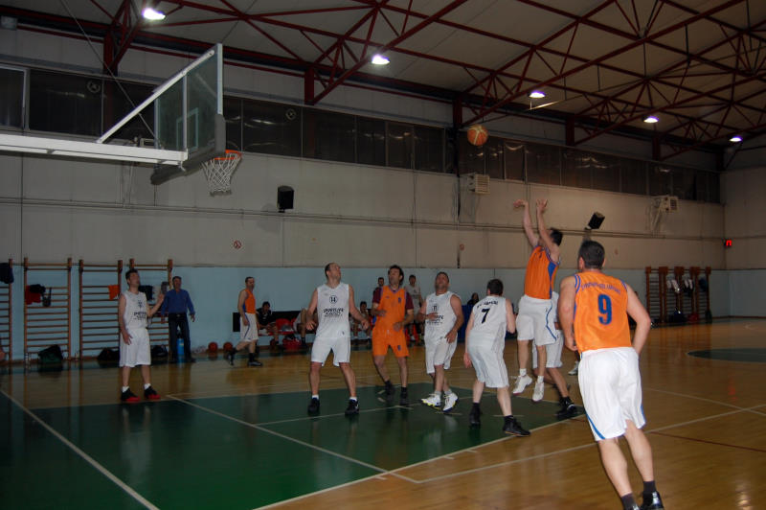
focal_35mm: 33
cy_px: 255
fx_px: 702
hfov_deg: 57.3
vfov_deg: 39.9
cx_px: 383
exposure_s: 1/60
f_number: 3.8
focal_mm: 22
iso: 400
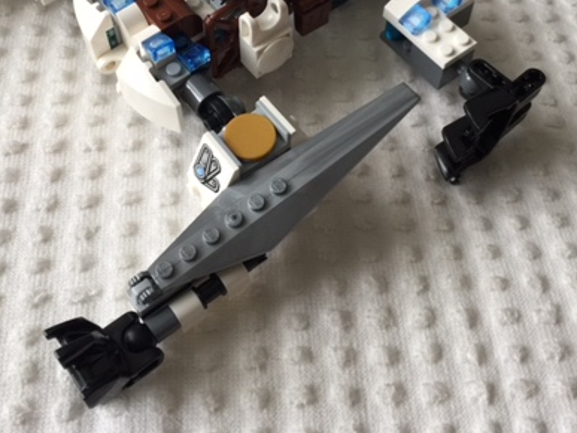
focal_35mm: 48
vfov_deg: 29.6
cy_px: 94
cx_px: 234
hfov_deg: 39.5
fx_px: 800
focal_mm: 4.15
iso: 32
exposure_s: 1/30
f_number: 2.2
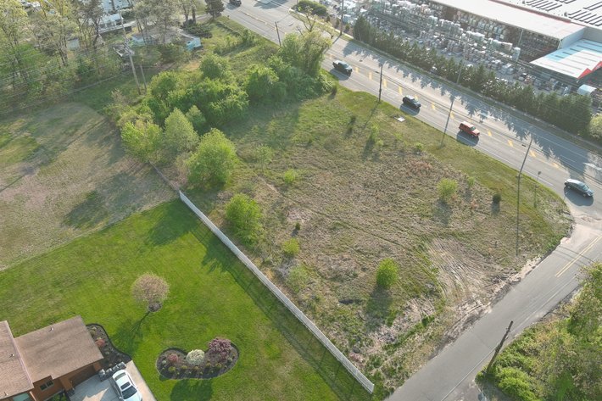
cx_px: 301
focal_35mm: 29
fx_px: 485
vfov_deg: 44.9
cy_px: 200
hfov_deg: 63.7
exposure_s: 1/320
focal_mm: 10.57
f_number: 2.8
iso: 100
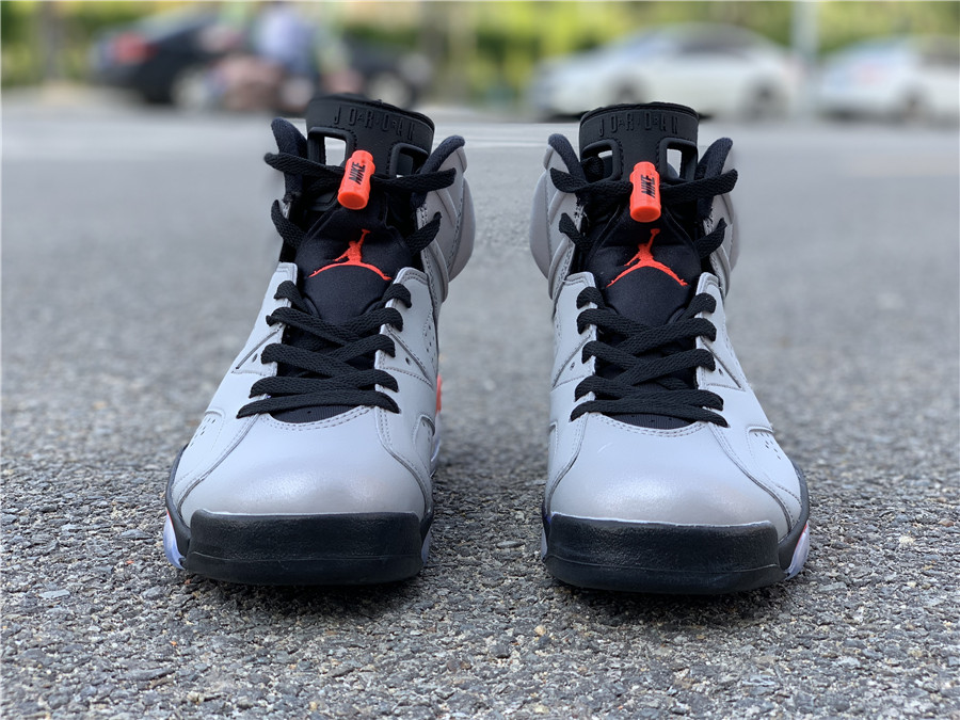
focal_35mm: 52
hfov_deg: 36.8
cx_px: 480
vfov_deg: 28.0
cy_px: 360
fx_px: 1442
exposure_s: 1/122
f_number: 2.4
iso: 16
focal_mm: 6
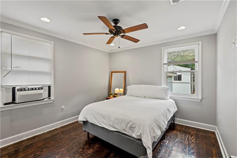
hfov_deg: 96.8
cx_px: 118
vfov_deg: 73.7
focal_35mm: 16
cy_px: 79
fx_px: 105
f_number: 6.3
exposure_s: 1/15
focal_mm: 16
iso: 220
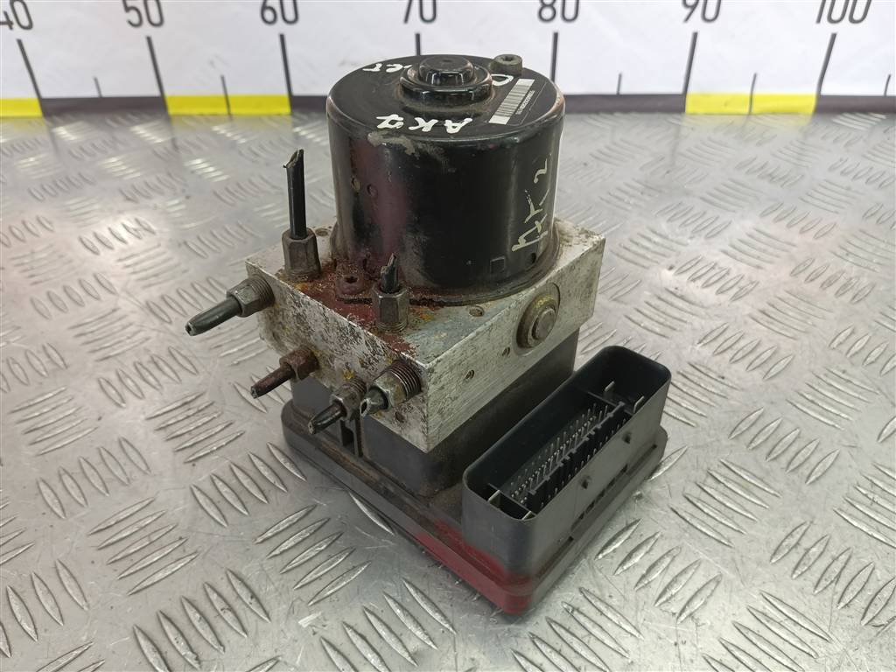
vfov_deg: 51.4
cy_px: 336
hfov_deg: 65.3
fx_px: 699
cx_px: 448
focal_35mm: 27
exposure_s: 1/50
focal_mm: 4.11
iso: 118
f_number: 1.6
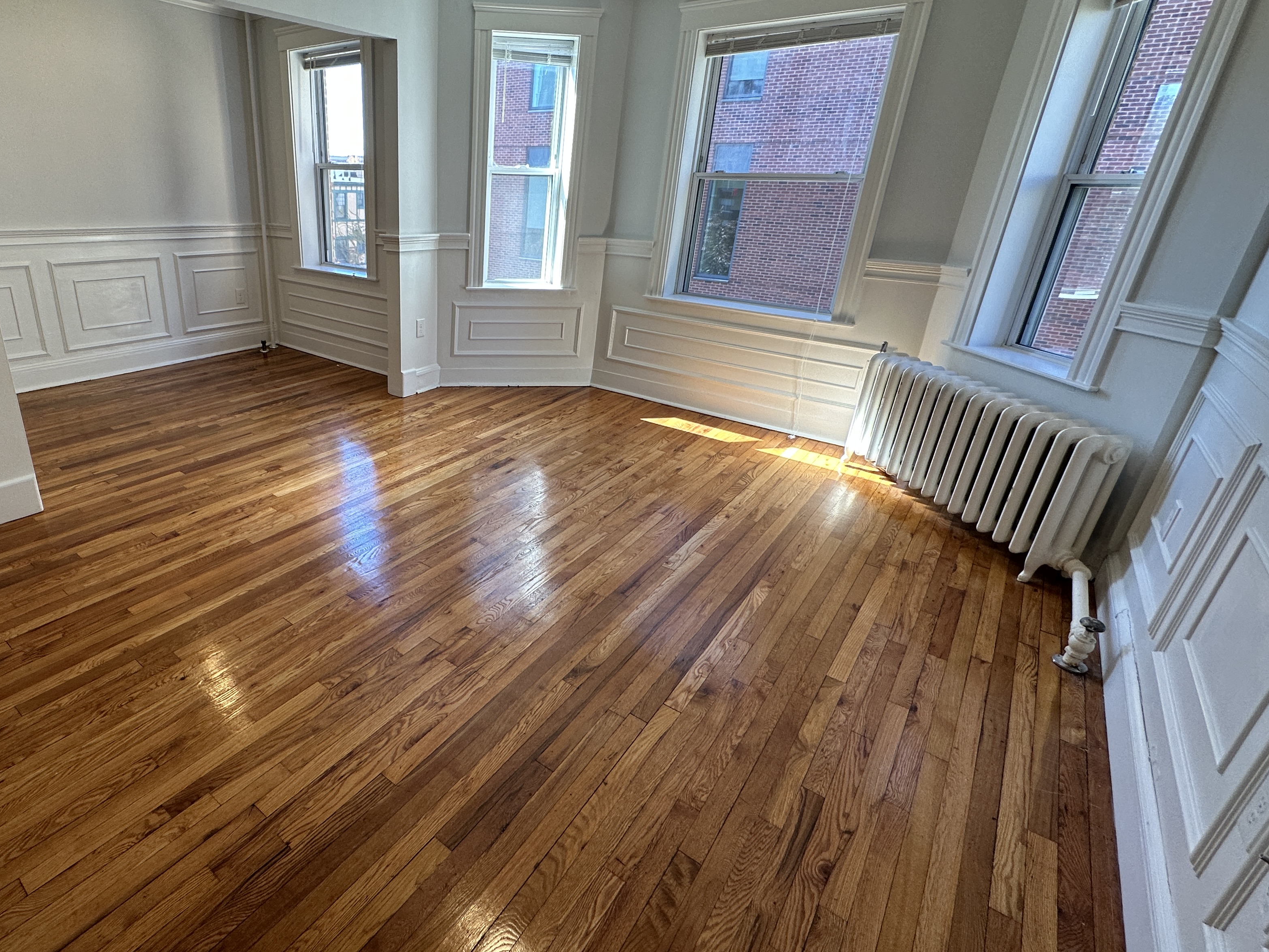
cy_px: 450
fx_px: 660
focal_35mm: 18
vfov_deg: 71.5
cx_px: 454
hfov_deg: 85.5
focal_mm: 2.22
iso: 100
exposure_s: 1/120
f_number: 2.2
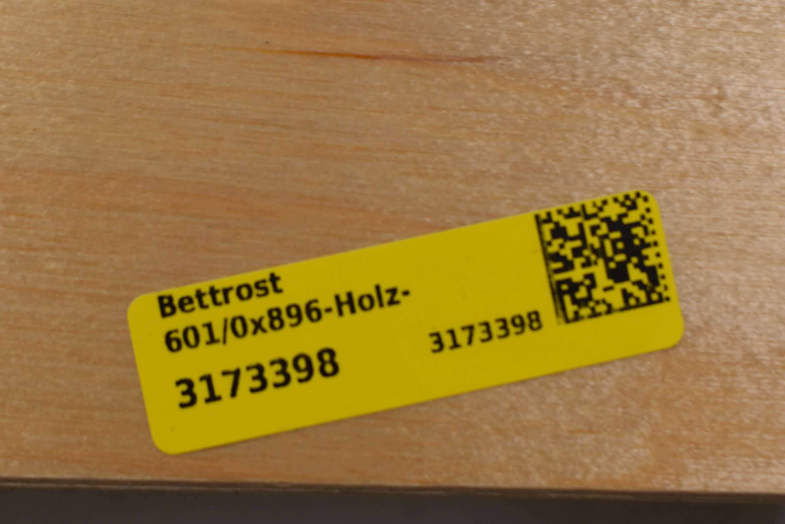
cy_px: 262
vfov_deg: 18.9
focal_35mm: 72
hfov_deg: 28.1
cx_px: 392
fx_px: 1570
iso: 220
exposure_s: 1/60
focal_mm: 48
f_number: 8
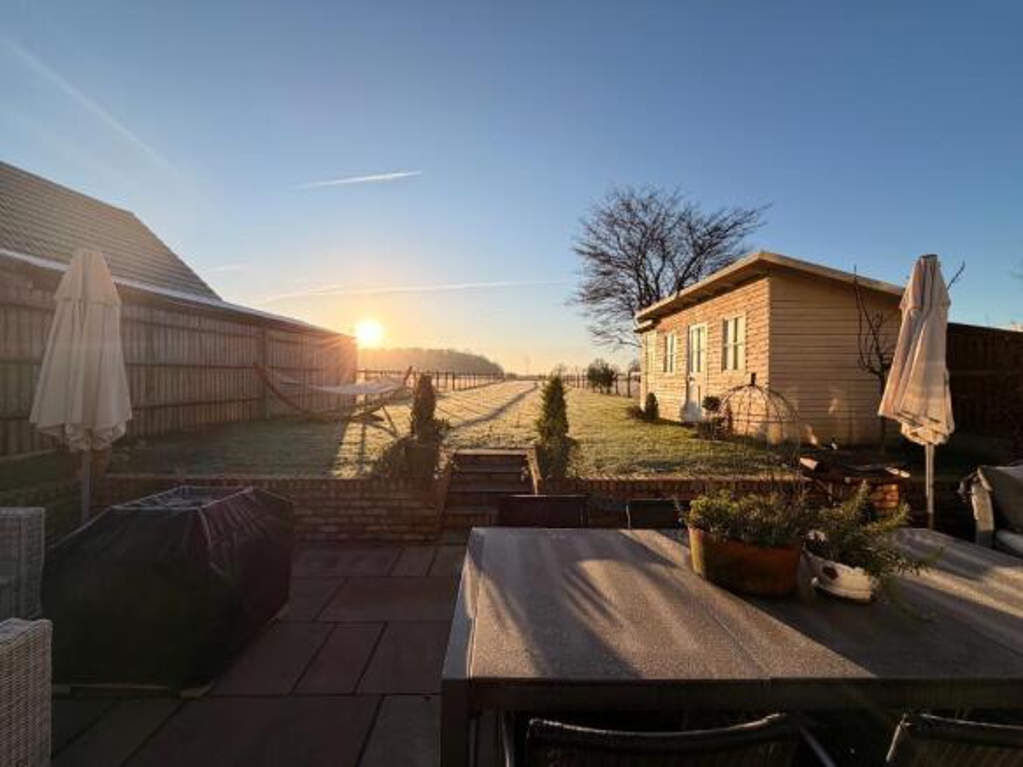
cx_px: 512
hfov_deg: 102.1
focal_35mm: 14
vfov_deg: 85.7
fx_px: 414
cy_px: 384
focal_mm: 2.22
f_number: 2.2
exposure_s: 1/770
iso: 25
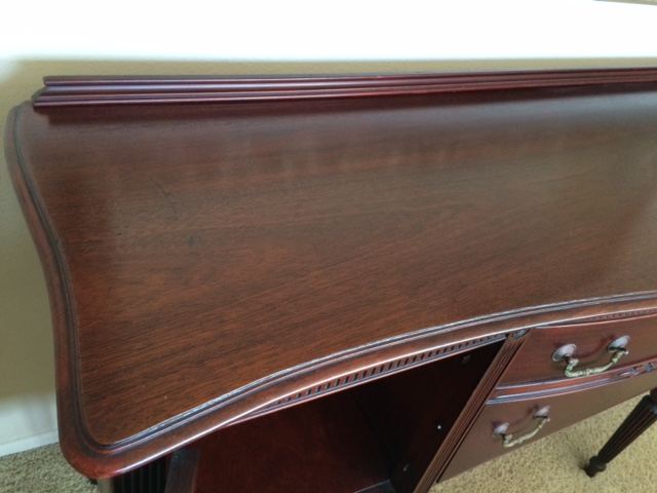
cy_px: 246
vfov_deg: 48.2
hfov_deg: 61.7
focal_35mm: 29
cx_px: 328
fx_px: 550
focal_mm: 4.15
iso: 200
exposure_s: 1/30
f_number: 2.2
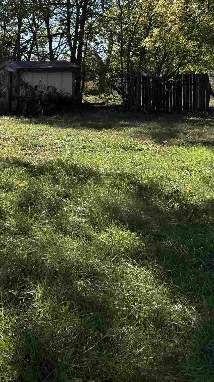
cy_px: 110
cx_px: -113
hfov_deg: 19.5
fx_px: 535
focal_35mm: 53
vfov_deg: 38.5
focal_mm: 6.76
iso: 80
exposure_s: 1/2907
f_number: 1.78
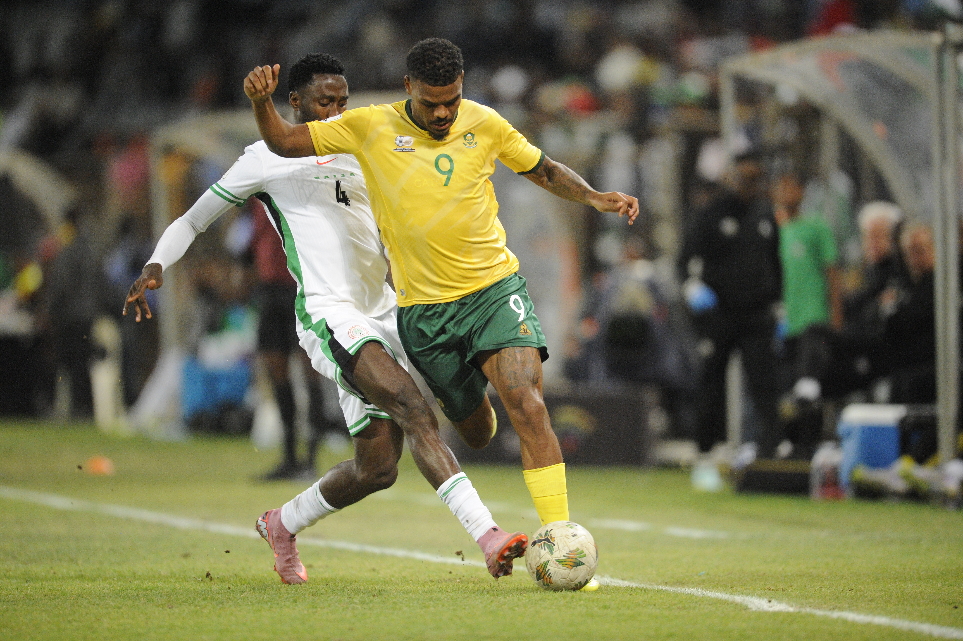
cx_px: 482
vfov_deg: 3.4
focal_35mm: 400
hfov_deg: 5.2
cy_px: 320
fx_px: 10693
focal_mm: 400
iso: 6400
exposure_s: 1/1600
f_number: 2.8
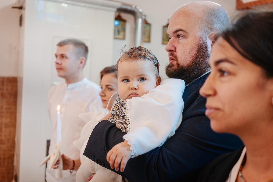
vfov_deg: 37.9
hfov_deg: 54.4
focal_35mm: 35
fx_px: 265
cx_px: 136
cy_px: 91
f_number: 2.8
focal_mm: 35
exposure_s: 1/125
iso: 1000
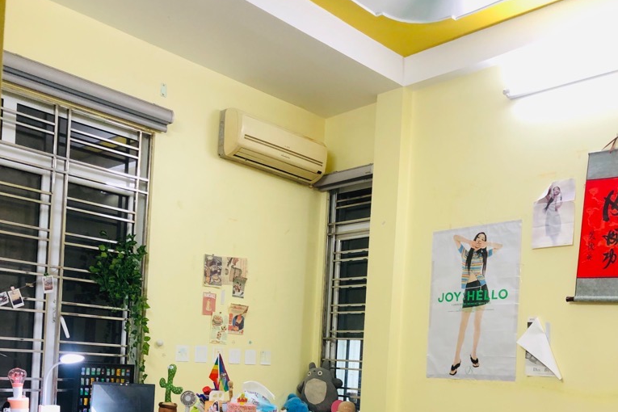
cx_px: 309
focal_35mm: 39
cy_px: 364
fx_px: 669
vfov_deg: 32.6
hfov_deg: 49.6
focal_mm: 3.99
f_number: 1.8
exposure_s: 1/20
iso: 40
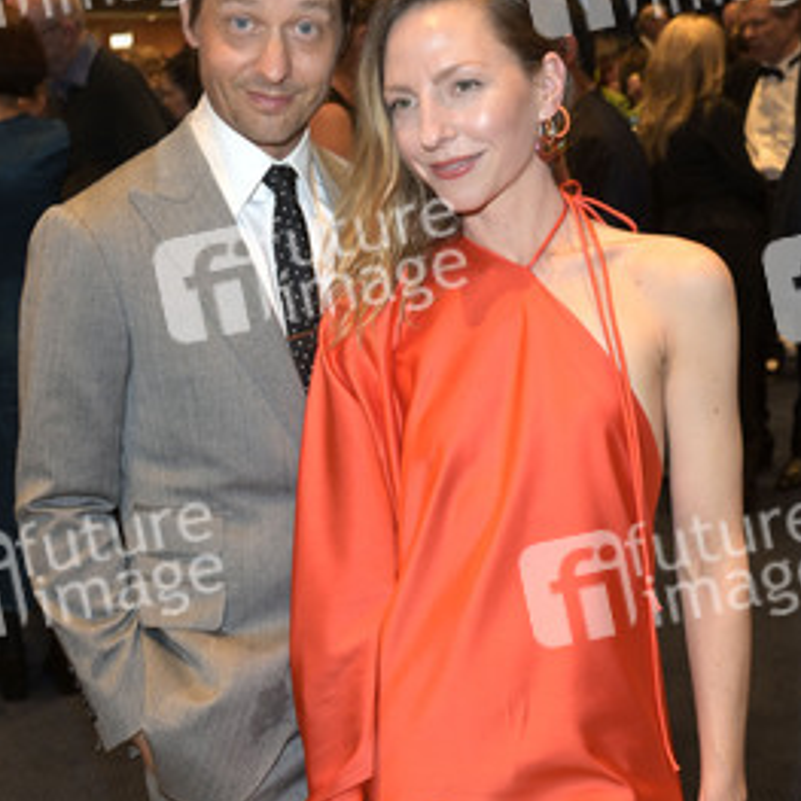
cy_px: 423
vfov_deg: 34.7
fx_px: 1283
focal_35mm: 49
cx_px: 399
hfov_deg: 34.7
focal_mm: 38
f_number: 5.6
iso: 2500
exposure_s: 1/60
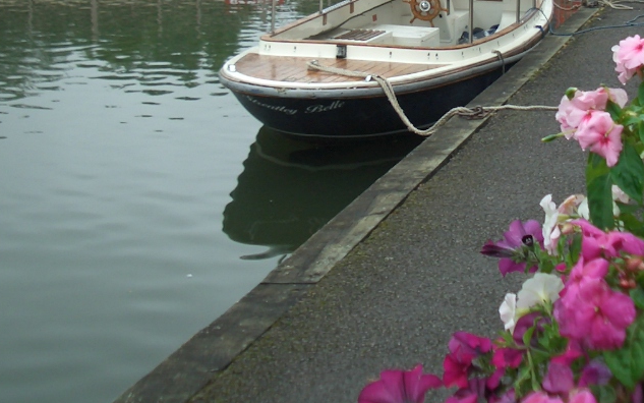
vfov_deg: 16.8
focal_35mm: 75
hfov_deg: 27.3
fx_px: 1317
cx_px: 441
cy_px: -59
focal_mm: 5.8
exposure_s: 1/250
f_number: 2.6
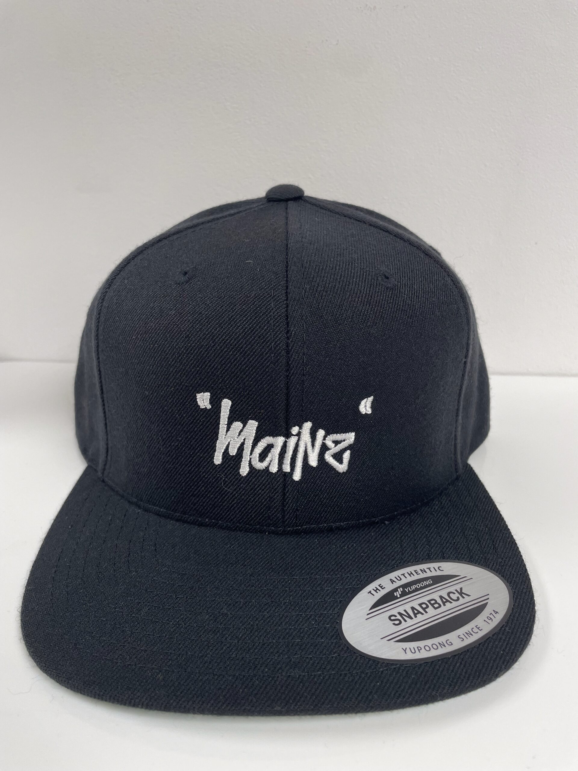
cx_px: 289
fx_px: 579
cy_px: 386
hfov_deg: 53.1
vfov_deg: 67.3
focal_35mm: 26
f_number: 1.6
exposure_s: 1/100
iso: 100
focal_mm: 4.2
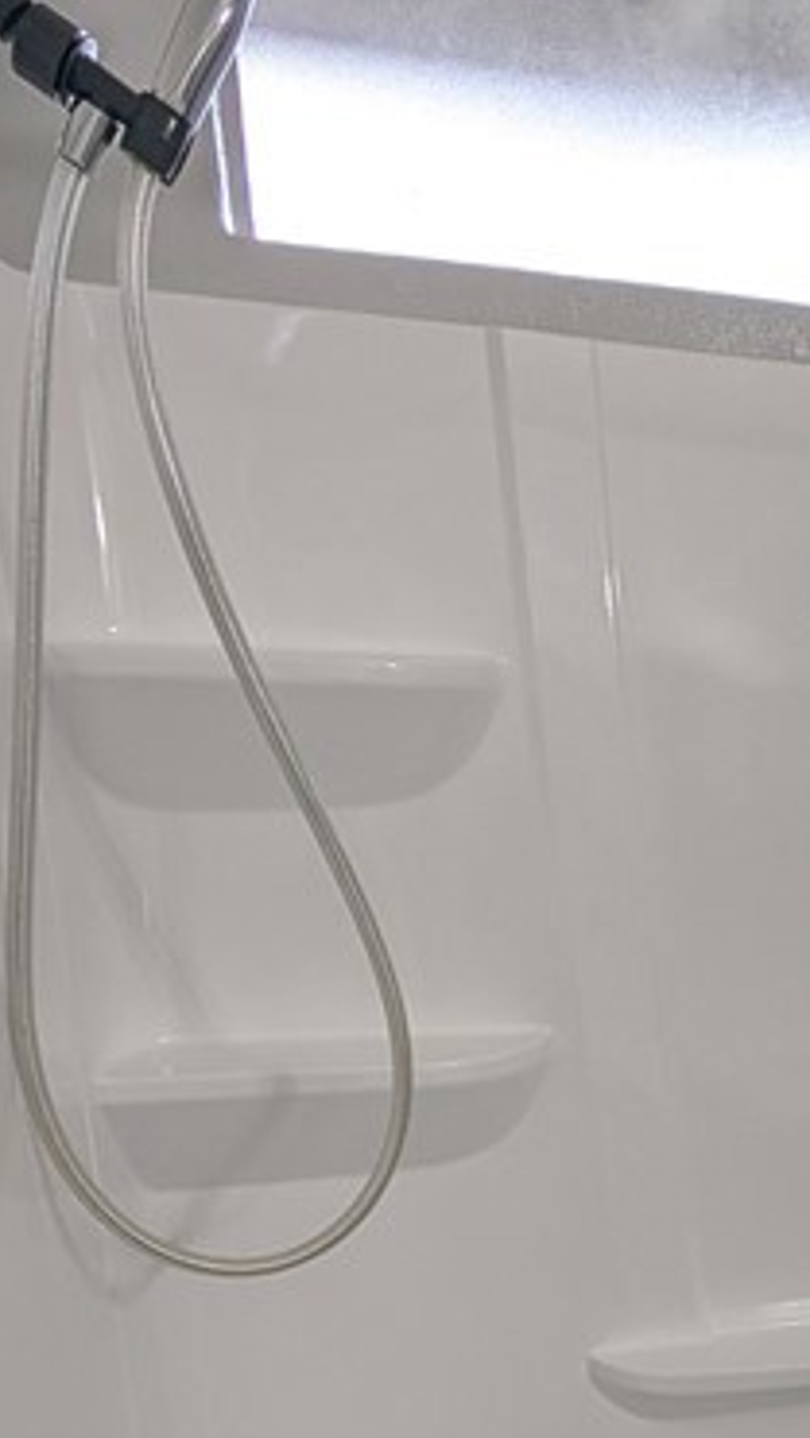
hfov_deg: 28.8
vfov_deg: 50.5
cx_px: 955
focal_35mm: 36
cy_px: 1231
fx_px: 1373
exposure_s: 1/243
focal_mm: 2.02
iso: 58
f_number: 1.7
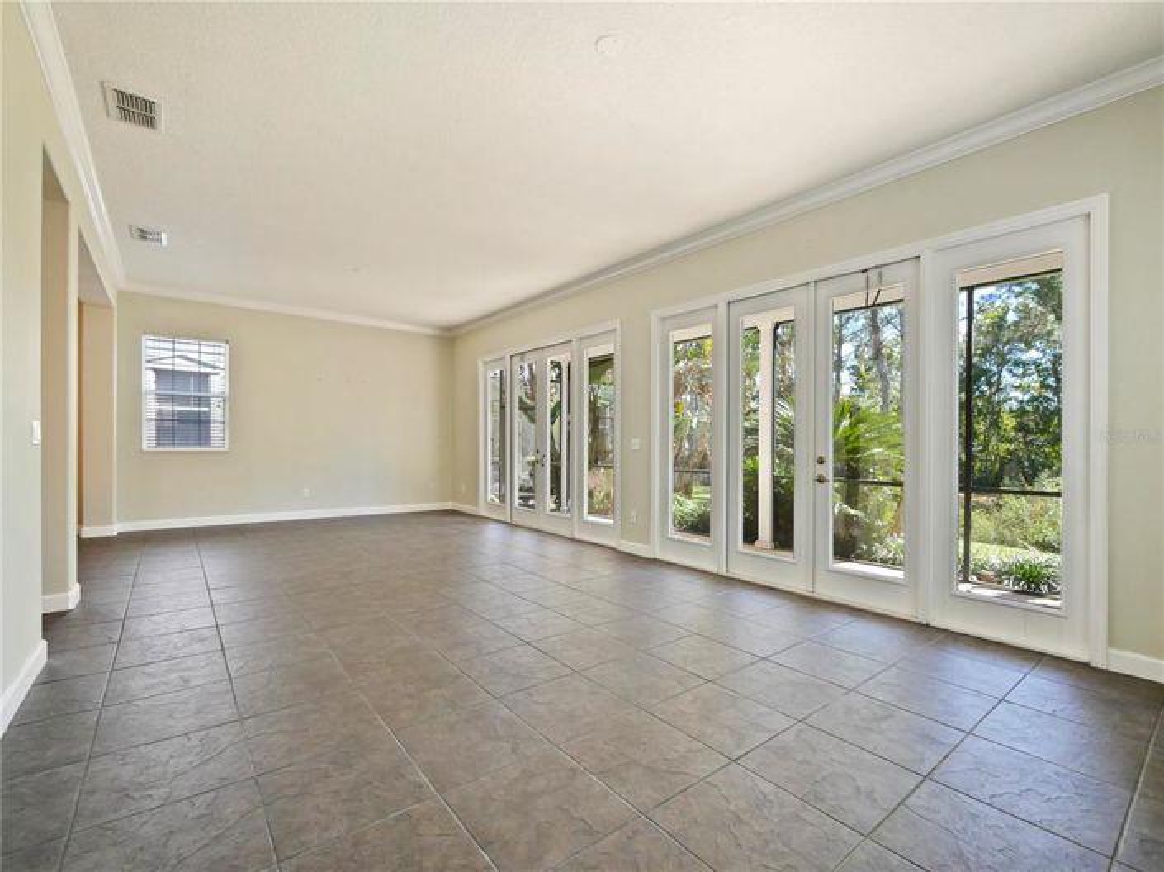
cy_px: 436
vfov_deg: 85.6
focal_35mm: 14
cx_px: 582
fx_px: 471
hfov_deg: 102.1
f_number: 4
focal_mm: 7
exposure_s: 1/60
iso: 320
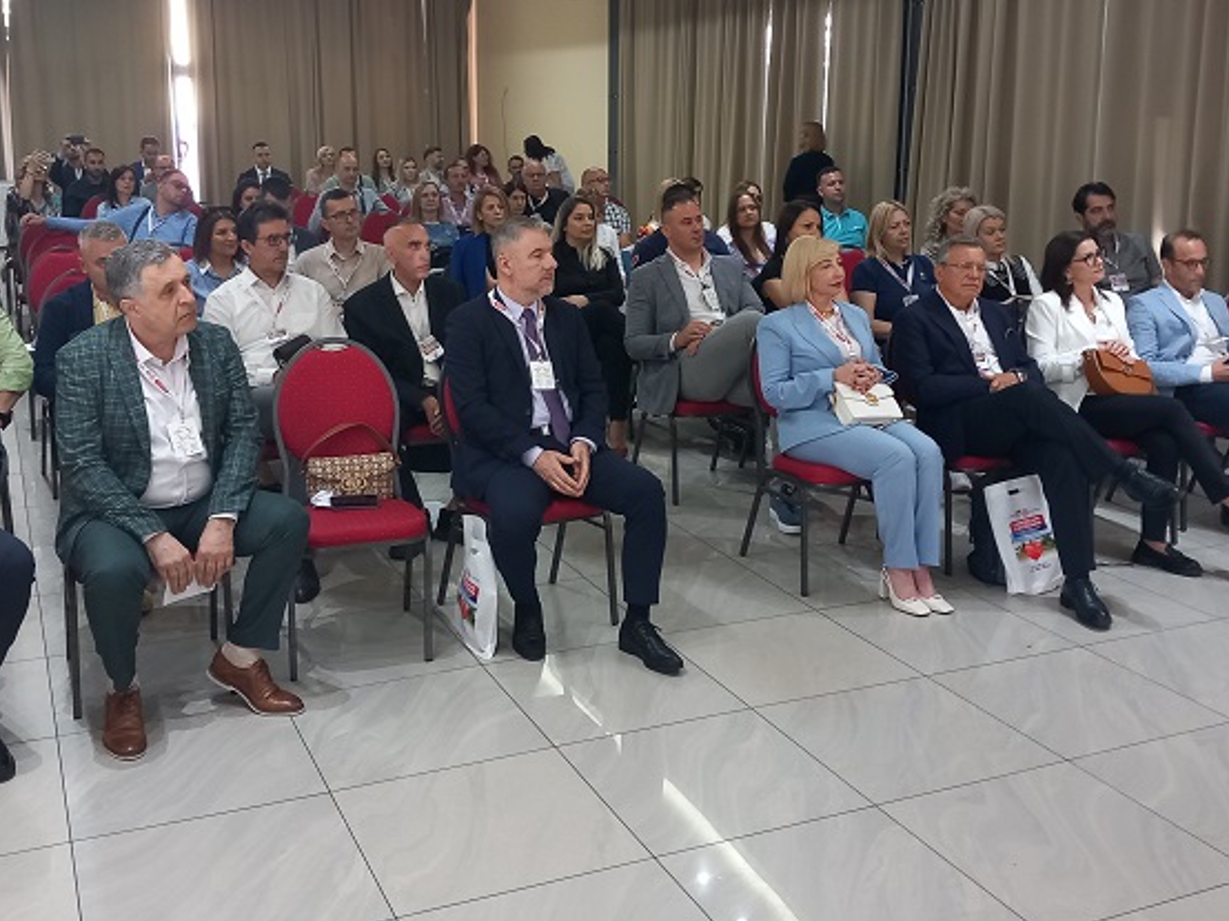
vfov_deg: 36.6
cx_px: 614
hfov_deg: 47.9
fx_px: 1384
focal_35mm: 39
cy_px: 346
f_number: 1.8
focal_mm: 4
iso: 250
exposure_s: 1/25
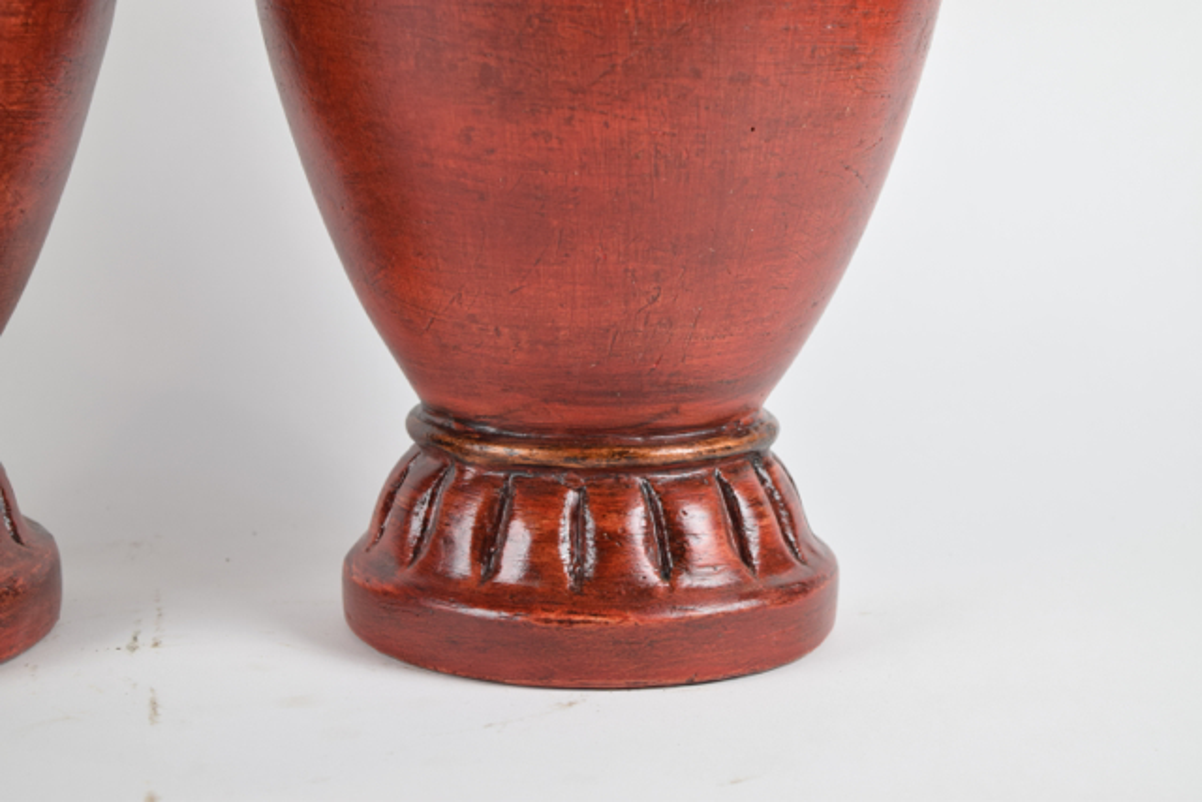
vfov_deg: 16.6
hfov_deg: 24.6
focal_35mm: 82
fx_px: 2755
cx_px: 601
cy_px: 401
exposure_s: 1/125
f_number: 6.3
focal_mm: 55
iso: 400
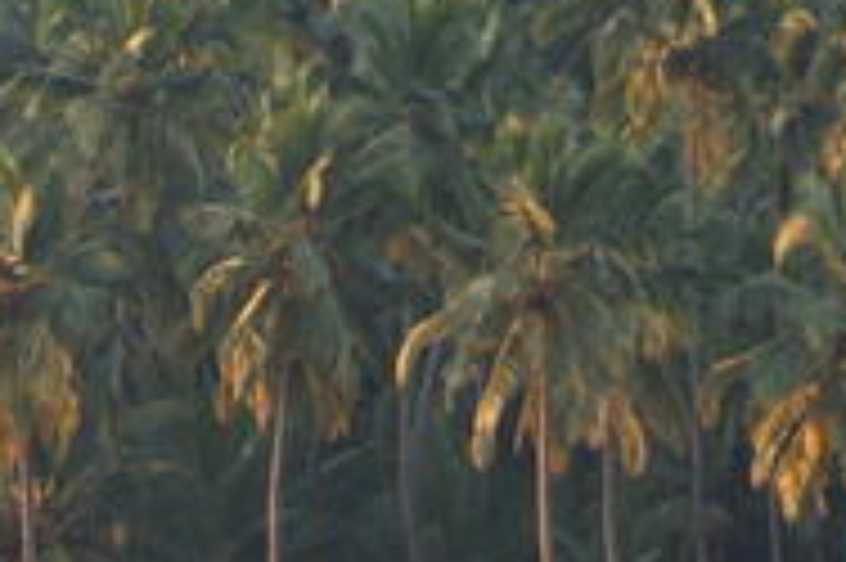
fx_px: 12578
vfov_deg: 2.6
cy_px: 638
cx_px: 122
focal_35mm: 536
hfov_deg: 3.9
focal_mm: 105
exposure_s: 1/80
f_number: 4.5
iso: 100
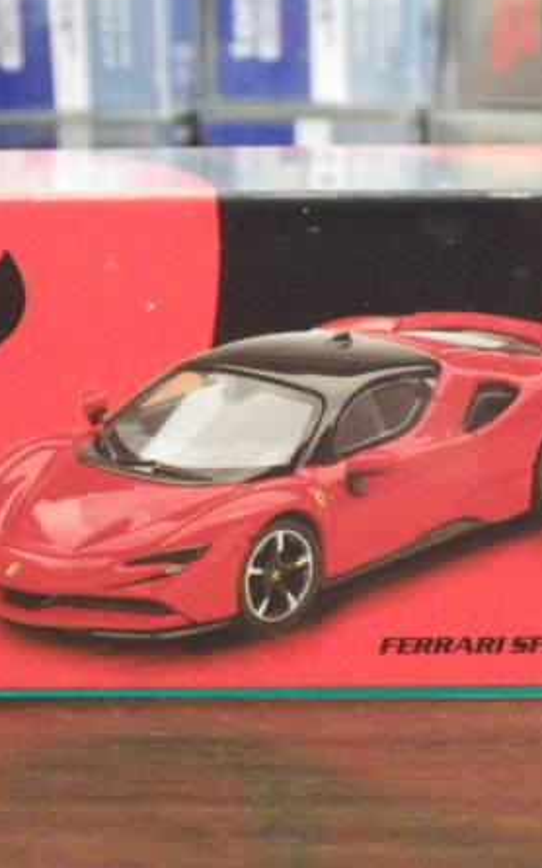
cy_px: 406
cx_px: 306
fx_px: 2128
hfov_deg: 14.5
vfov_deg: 23.0
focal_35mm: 90
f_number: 4
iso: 1600
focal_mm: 10.7
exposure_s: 1/25
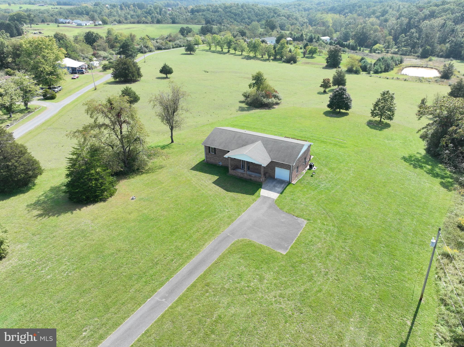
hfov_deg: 71.6
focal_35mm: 24
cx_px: 232
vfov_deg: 56.8
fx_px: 322
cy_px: 174
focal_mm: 12.29
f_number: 2.8
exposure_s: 1/1000
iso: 230
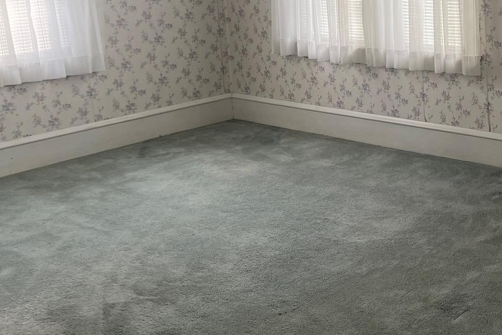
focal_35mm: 53
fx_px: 739
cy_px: 89
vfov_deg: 25.2
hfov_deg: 34.5
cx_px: 491
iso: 125
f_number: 1.6
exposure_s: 1/101
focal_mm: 5.1
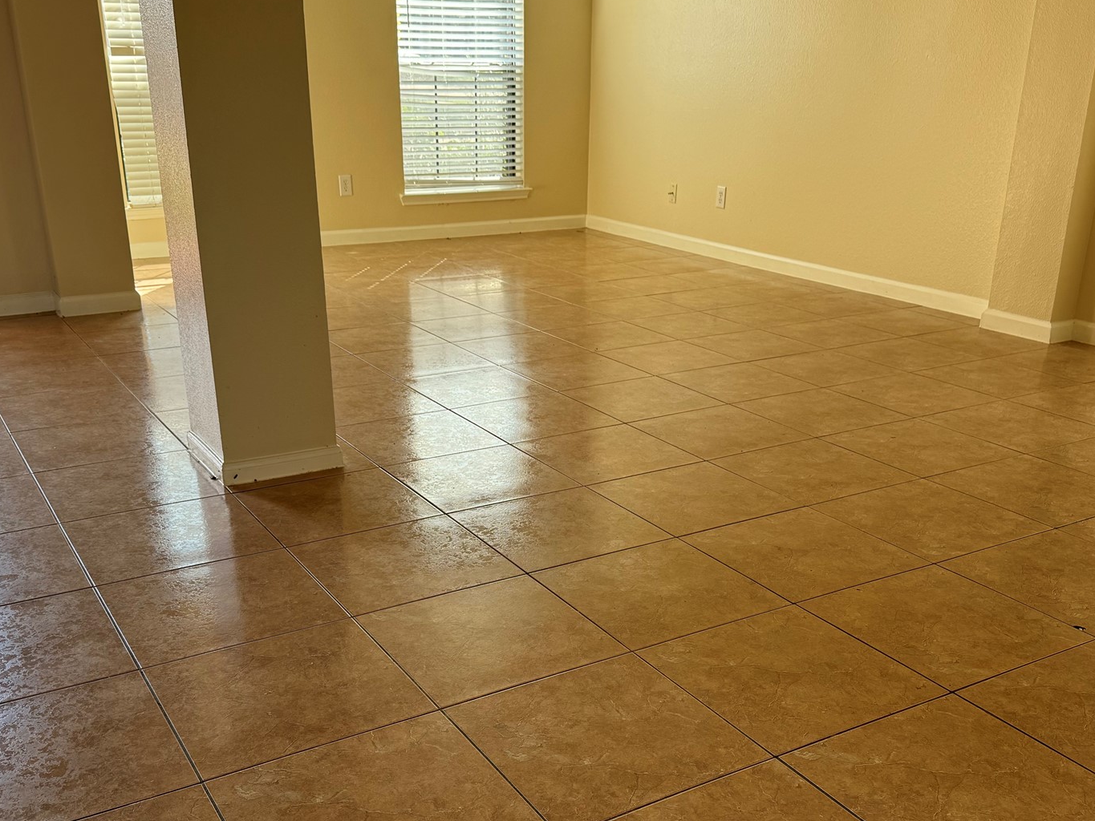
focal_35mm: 36
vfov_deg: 39.3
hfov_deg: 51.3
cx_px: 562
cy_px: 527
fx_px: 1139
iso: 64
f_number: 1.78
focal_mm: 6.76
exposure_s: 1/147
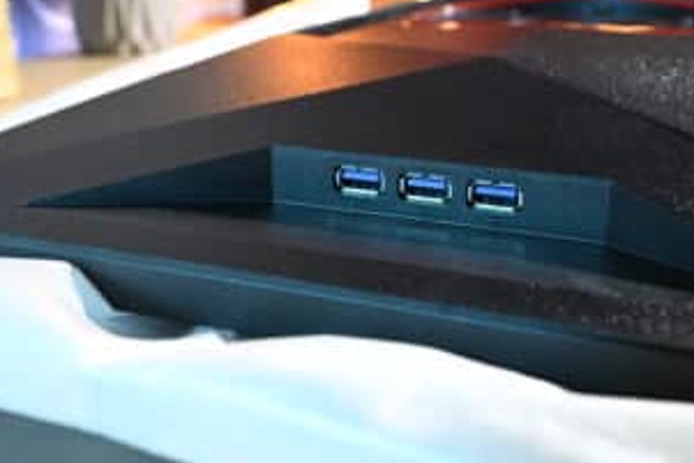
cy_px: 191
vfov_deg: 30.5
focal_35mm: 44
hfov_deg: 44.3
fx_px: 849
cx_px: 403
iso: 2200
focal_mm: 34
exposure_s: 1/40
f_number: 7.1
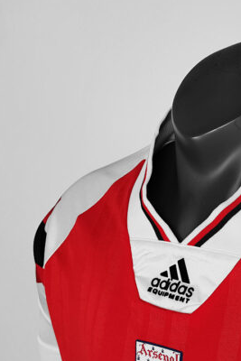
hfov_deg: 24.7
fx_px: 532
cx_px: 225
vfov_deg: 37.5
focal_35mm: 53
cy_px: 177
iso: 160
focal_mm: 5.58
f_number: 1.8
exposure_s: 1/100
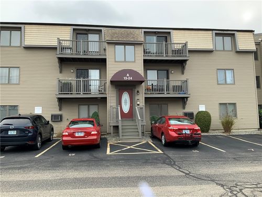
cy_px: 98
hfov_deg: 61.7
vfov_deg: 48.2
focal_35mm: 29
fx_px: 219
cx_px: 131
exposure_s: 1/256
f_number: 1.8
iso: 16
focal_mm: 3
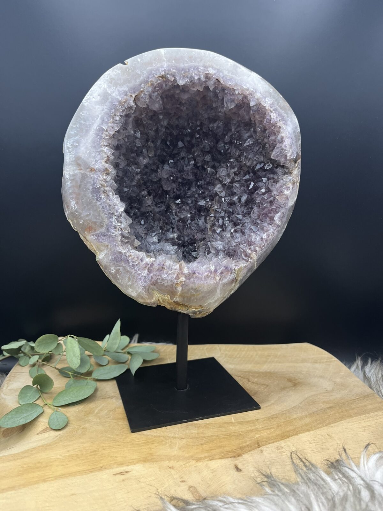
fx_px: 384
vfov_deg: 67.3
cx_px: 192
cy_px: 256
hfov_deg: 53.1
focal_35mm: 26
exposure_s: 1/121
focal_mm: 5.1
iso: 125
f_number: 1.6
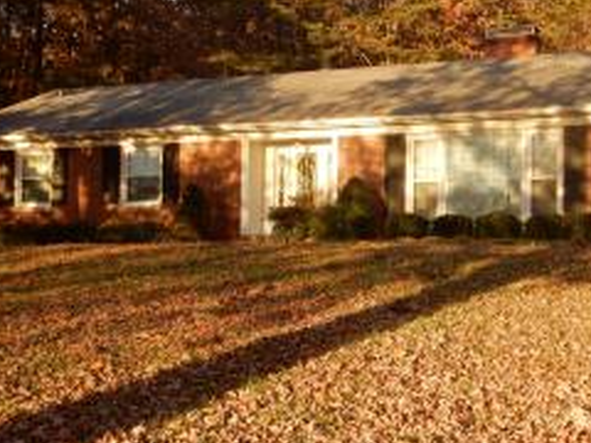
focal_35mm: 60
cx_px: 374
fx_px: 1024
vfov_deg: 24.4
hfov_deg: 32.0
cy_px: 241
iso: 125
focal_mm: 6.4
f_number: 4
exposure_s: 1/80
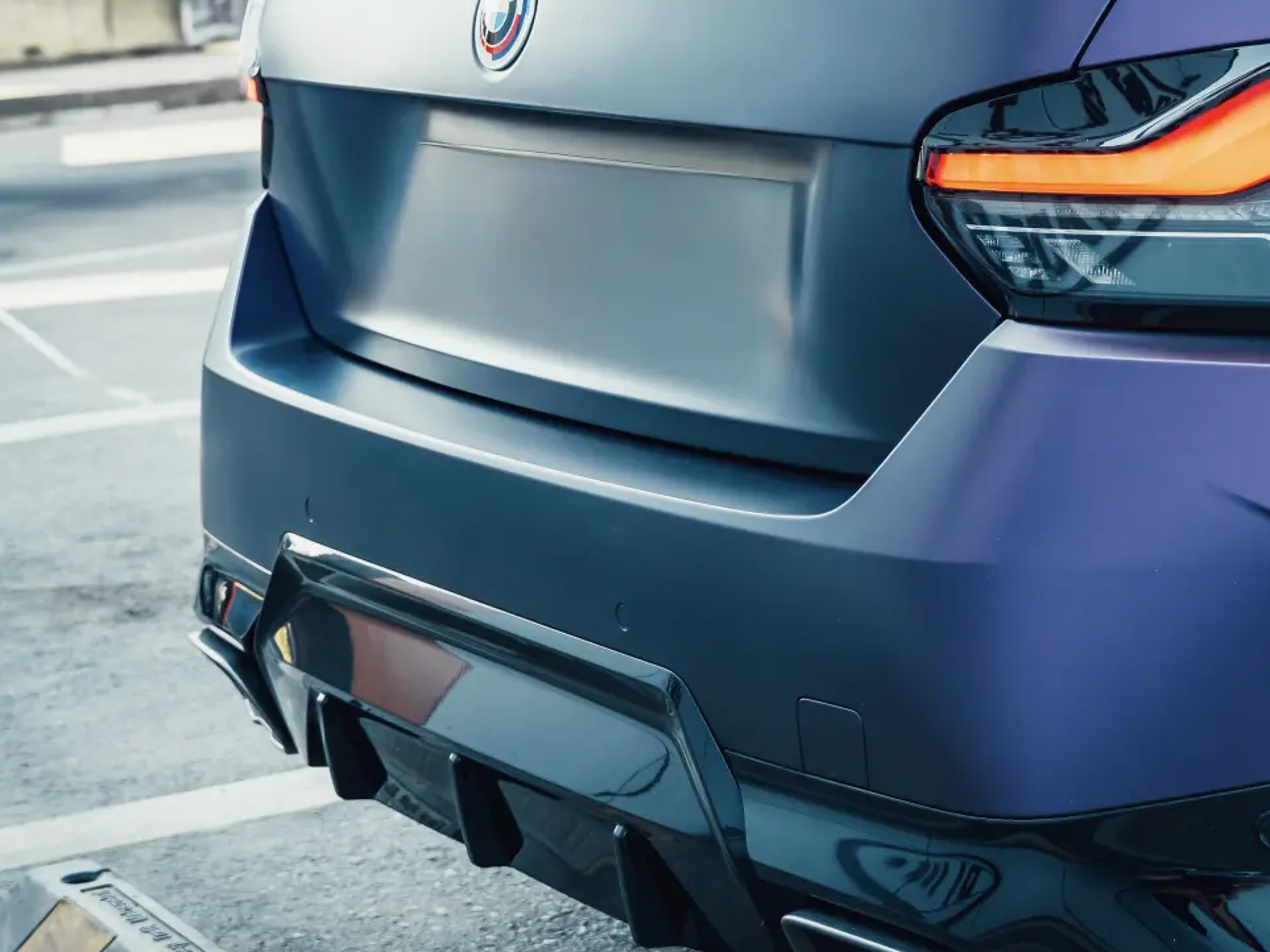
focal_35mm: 90
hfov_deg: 21.5
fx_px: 3295
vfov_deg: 16.4
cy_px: 446
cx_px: 1064
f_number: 4.5
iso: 500
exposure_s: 1/160
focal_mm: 37
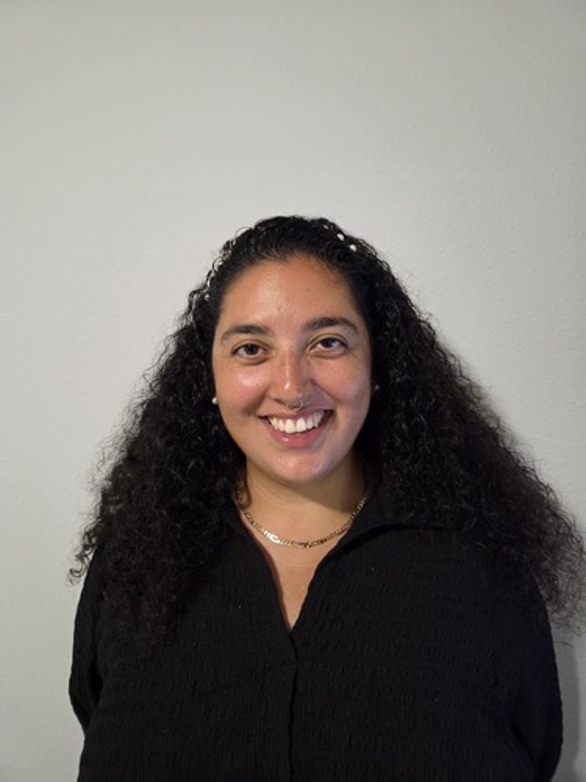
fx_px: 519
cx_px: 293
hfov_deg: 58.9
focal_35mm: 23
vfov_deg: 73.9
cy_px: 391
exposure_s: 1/31.2
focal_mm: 5.4
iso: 640
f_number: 1.8
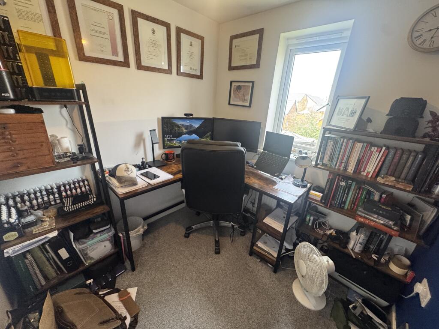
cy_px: 164
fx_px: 178
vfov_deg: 85.7
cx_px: 220
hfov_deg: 102.1
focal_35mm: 14
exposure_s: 1/114
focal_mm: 2.22
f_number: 2.2
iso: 200
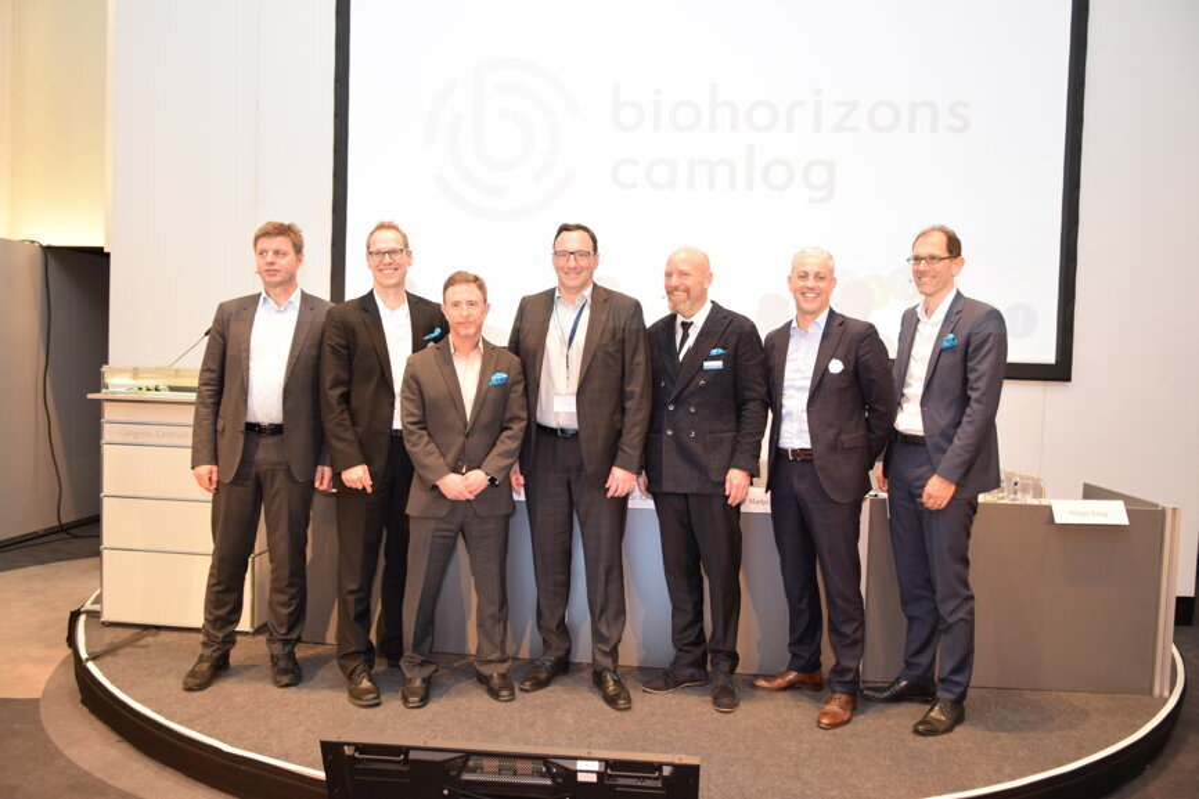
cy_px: 400
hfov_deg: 70.4
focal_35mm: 26
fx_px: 849
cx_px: 600
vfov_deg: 50.4
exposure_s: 1/100
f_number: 2.8
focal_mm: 17
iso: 1600
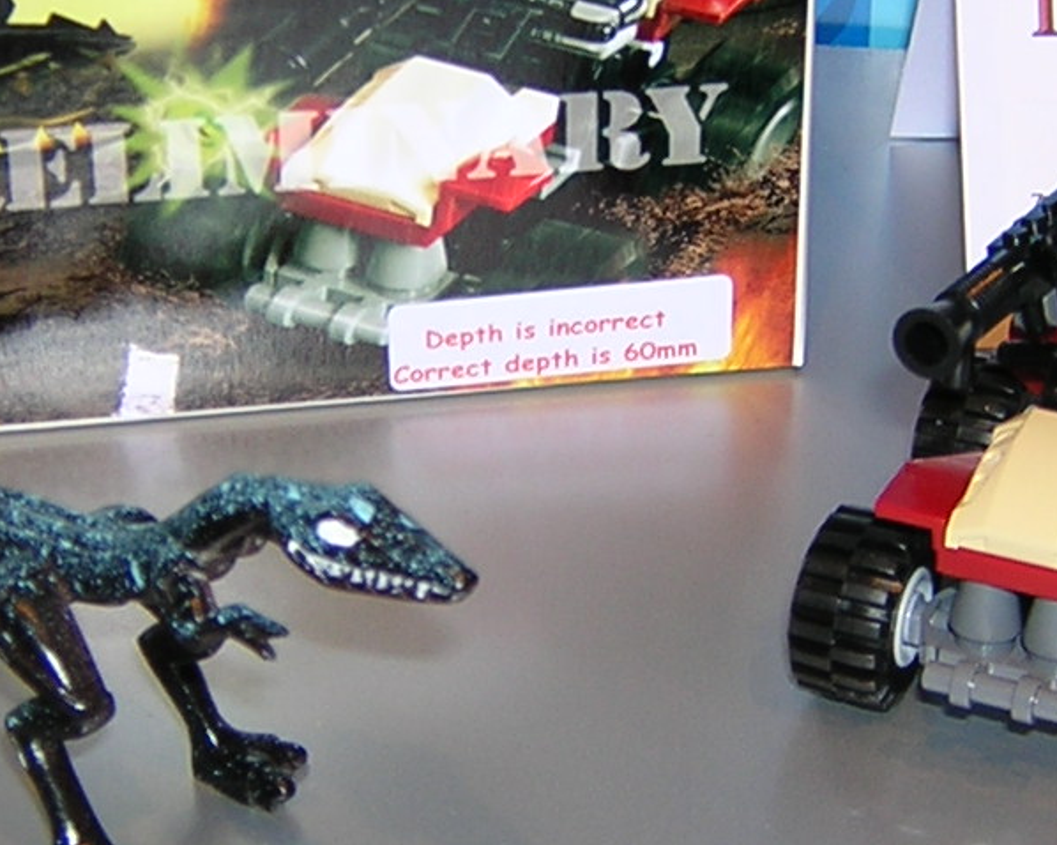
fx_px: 2940
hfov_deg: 20.4
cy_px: 239
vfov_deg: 16.3
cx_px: 559
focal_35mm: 94
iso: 100
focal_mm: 4.7
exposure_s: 1/60.1
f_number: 2.6
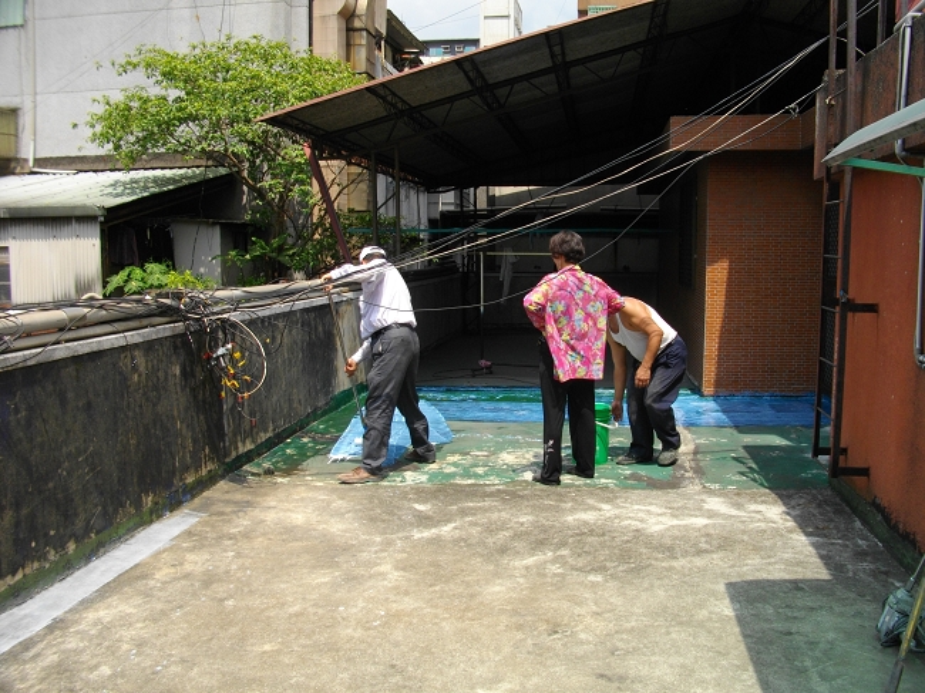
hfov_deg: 56.8
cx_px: 462
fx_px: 855
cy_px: 346
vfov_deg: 44.1
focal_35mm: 32
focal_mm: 5.7
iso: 100
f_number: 5.5
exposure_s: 1/200
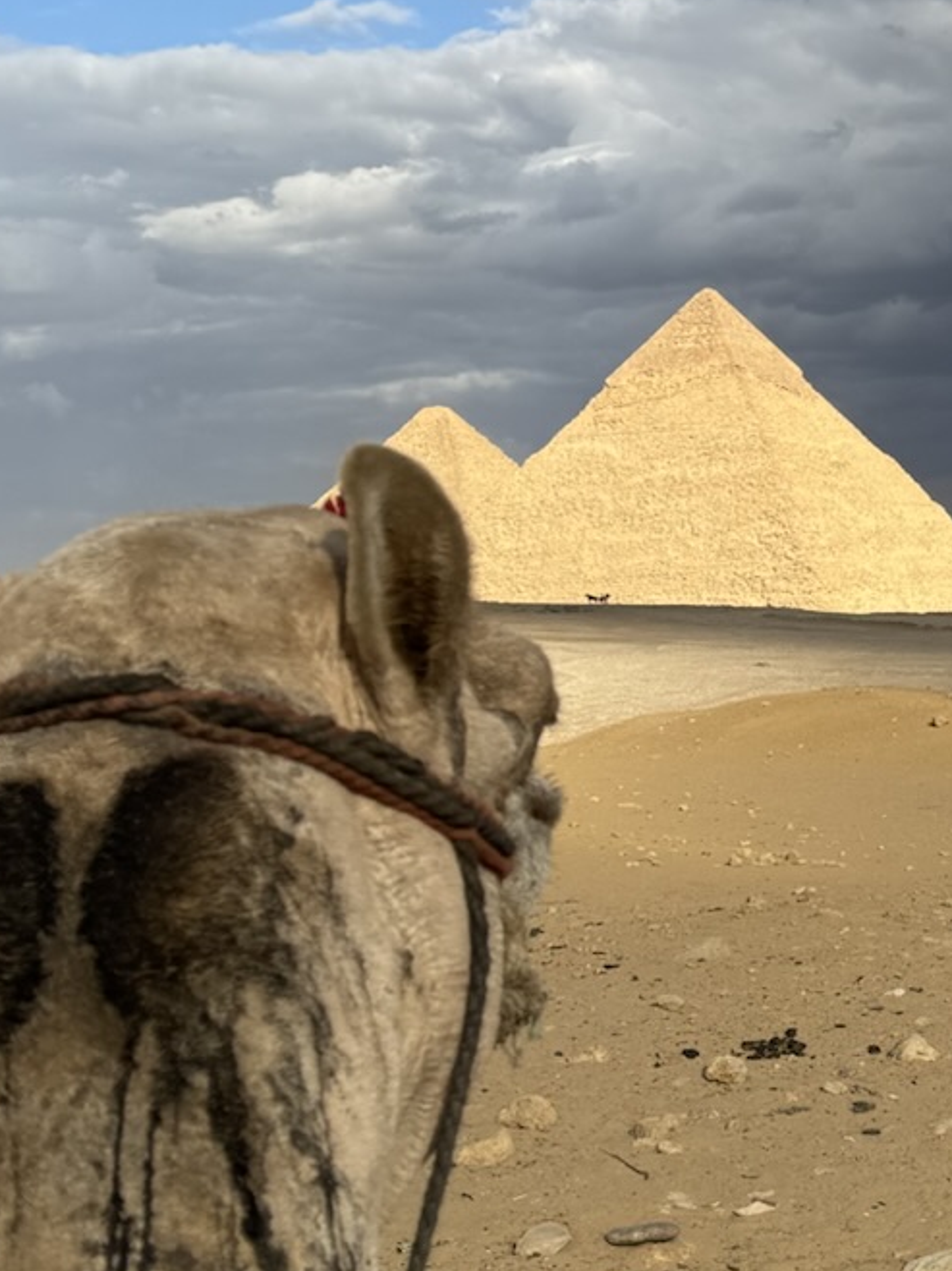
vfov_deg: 26.5
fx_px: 2679
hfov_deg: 18.8
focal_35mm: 73
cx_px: 1207
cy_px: 392
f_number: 1.78
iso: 80
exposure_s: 1/4950
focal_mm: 6.76
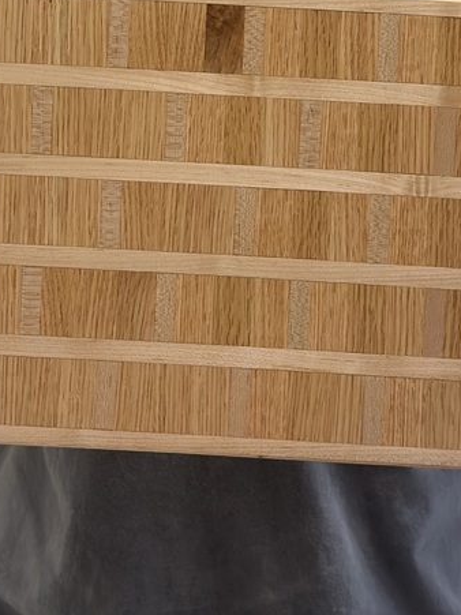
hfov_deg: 13.6
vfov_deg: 17.5
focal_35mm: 109
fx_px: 1936
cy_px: -49
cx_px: 200
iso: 160
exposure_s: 1/120
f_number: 1.78
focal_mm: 6.86
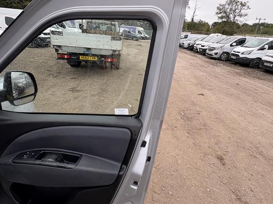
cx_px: 134
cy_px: 89
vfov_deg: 65.7
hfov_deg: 81.7
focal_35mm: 20
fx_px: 158
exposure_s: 1/165
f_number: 2.2
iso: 40
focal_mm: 2.22
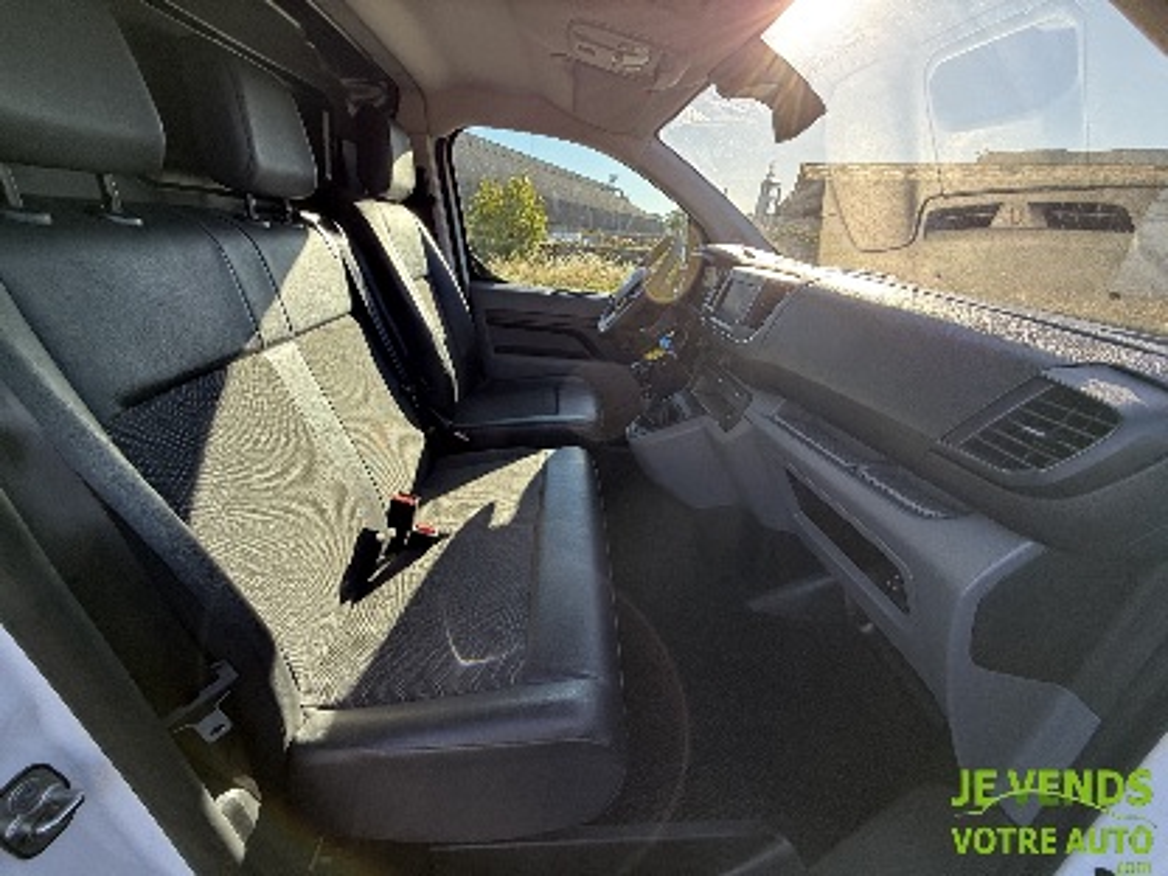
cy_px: 438
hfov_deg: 102.1
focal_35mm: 14
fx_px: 472
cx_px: 584
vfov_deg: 85.7
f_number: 2.2
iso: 64
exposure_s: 1/289
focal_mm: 2.22
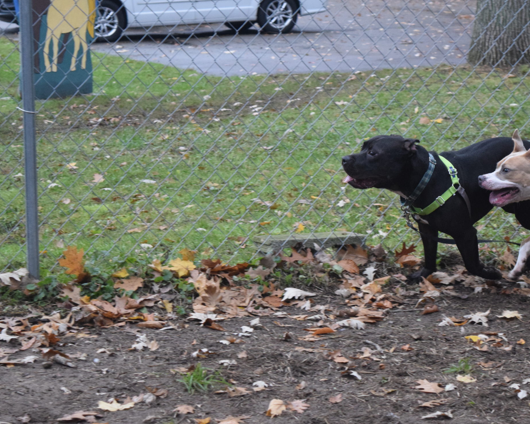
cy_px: 216
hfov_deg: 17.8
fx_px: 1689
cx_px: 345
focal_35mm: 108
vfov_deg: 14.3
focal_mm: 55
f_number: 5.6
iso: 2800
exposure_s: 1/500
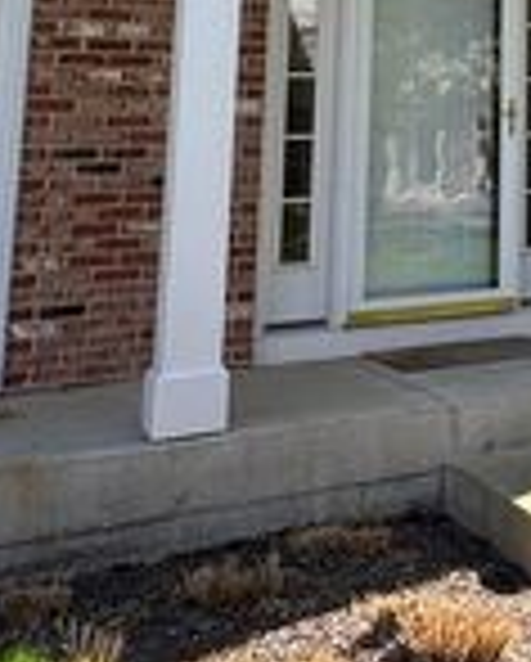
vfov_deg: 27.9
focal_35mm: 62
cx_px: 760
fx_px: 1215
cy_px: -61
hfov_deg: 21.3
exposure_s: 1/285
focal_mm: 2.22
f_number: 2.2
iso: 40
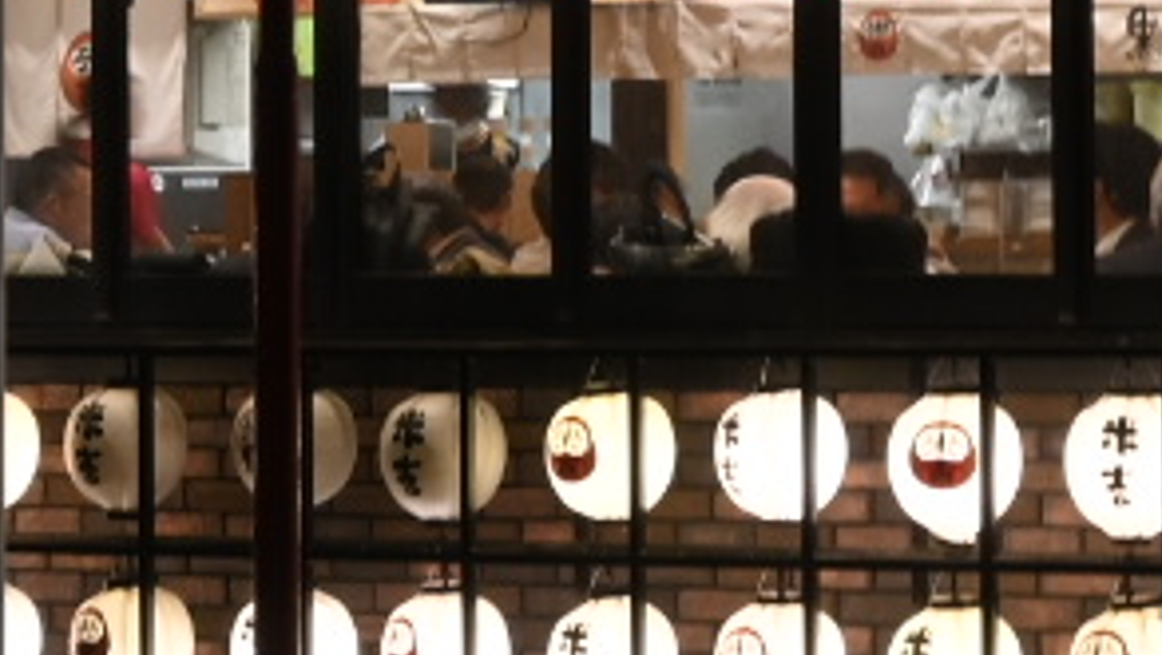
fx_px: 7763
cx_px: 686
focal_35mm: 252
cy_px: -139
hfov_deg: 8.6
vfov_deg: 4.8
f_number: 10
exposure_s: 1/4
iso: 250
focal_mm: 29
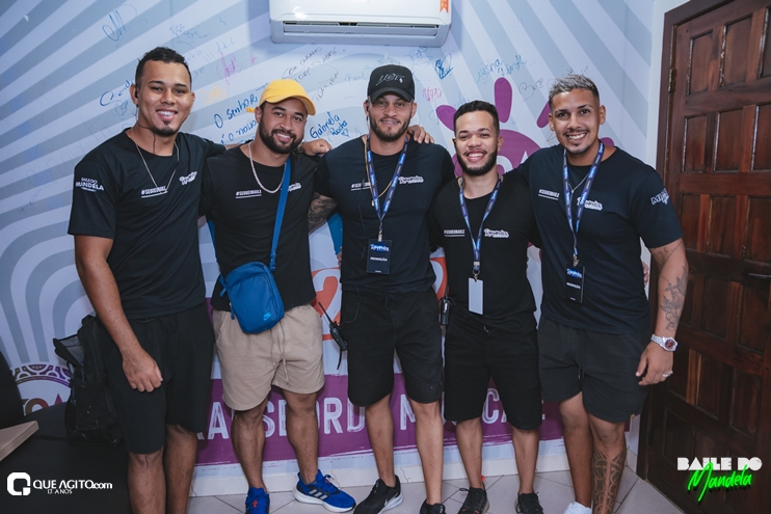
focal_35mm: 26
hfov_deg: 70.4
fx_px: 546
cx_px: 386
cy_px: 257
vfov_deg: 50.4
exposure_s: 1/125
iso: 800
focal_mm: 17
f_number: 2.8
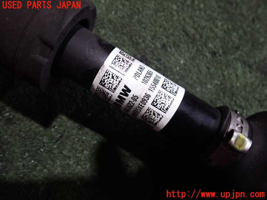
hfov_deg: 60.0
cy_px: 100
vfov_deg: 46.8
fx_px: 231
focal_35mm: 30
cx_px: 134
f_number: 2.3
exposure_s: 1/30
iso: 320
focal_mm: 5.4
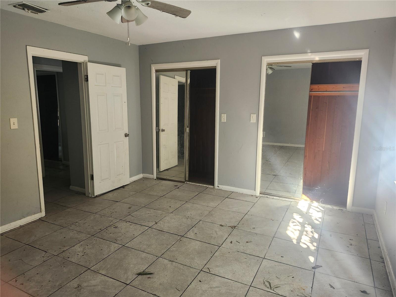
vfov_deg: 58.9
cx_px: 198
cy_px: 148
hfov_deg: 73.9
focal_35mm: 23
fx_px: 263
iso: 500
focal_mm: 5.54
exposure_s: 1/120
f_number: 1.8
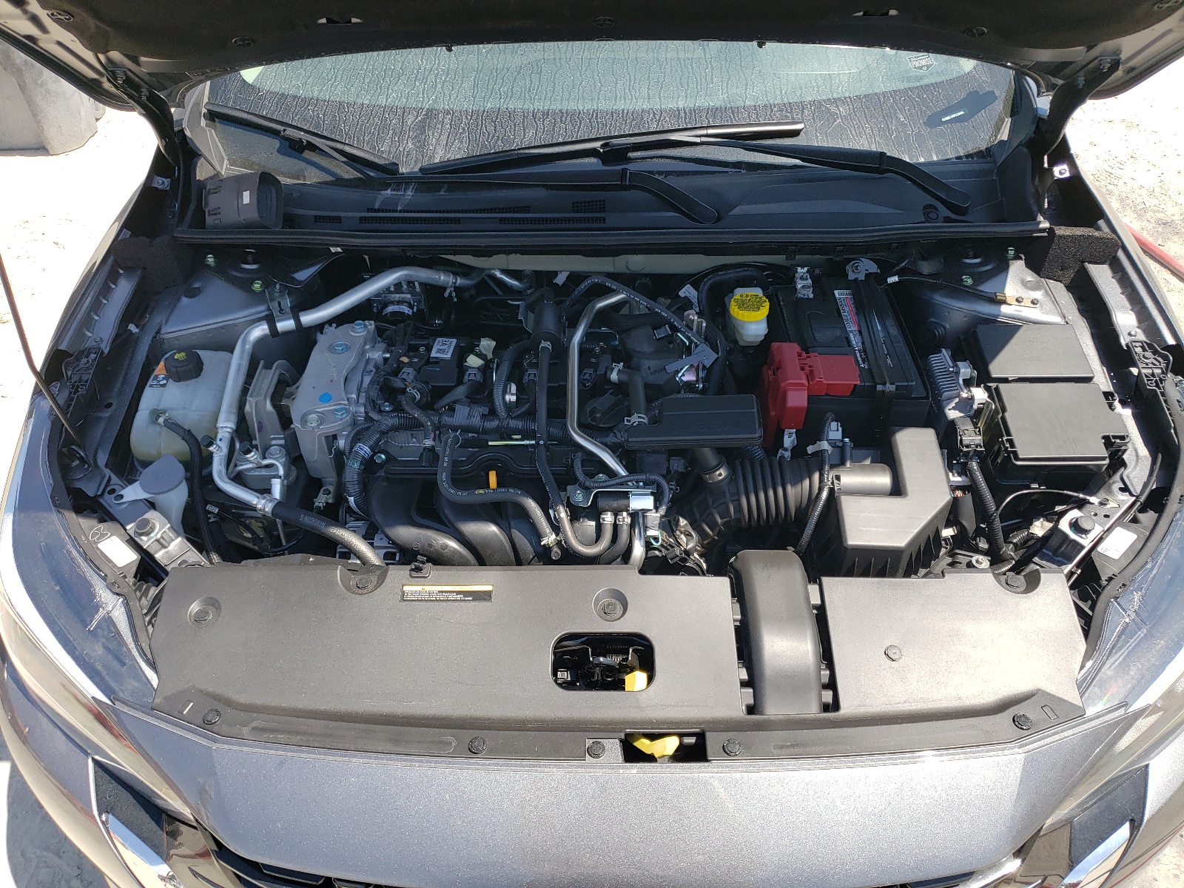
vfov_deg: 53.1
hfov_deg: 67.3
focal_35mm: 26
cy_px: 444
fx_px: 889
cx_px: 592
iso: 50
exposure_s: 1/1429
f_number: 1.5
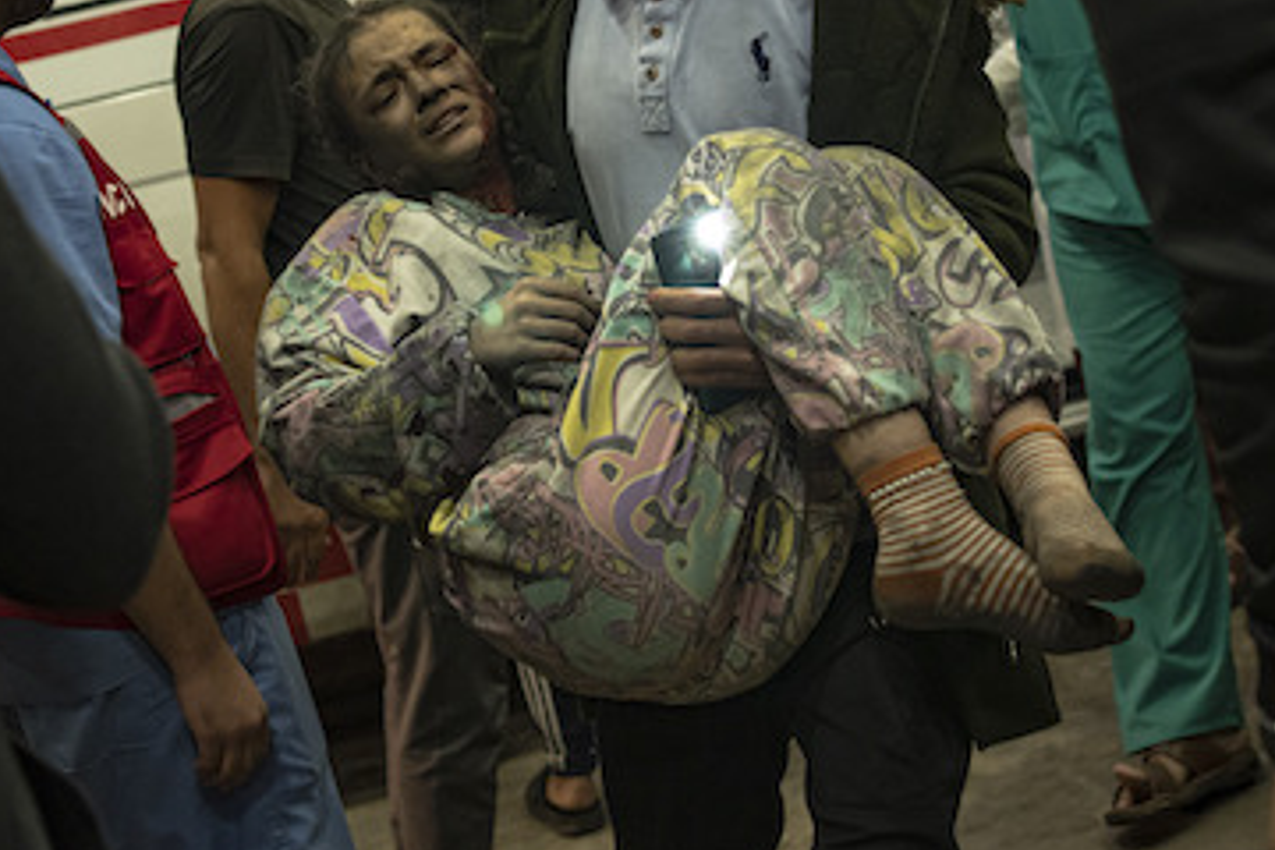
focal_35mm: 68
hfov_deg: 29.6
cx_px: 595
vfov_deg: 20.0
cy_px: 310
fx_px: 2408
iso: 2000
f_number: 2.8
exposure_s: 1/250
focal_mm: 35
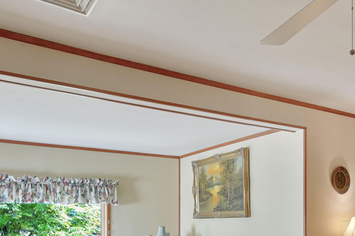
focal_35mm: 37
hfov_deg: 51.8
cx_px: 197
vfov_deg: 33.8
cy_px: 216
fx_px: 365
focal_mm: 16
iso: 200
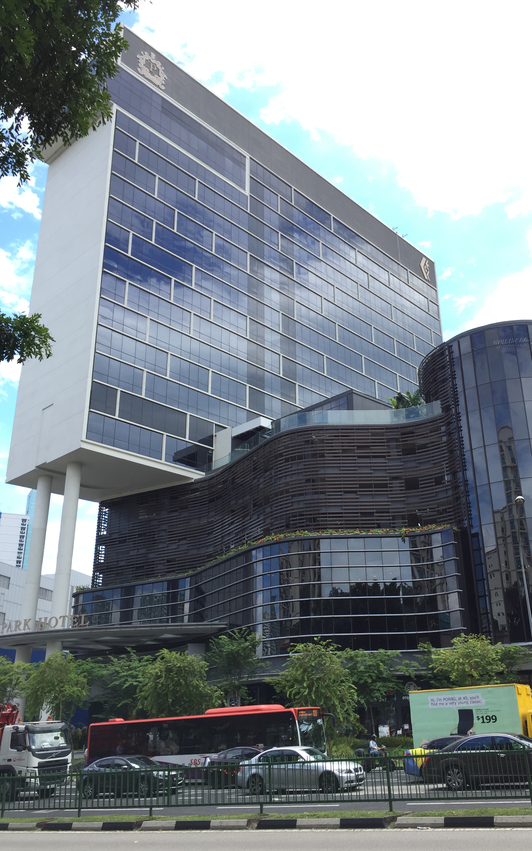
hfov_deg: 40.5
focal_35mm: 31
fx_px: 719
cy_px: 429
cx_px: 313
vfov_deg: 61.2
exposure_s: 1/608
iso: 32
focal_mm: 4.15
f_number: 2.2
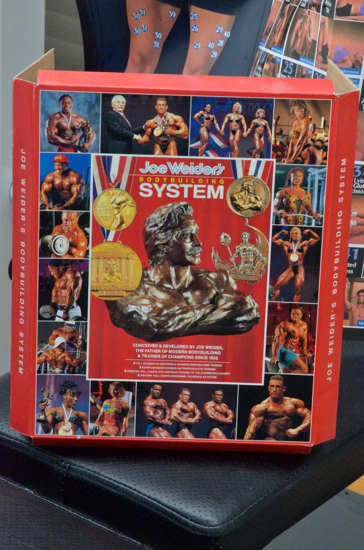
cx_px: 182
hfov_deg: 10.7
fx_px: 1942
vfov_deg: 16.1
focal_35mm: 128
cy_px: 275
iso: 4000
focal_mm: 85
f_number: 22
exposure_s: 1/200
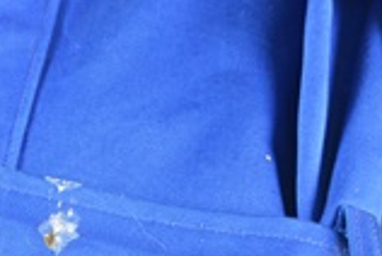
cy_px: 17
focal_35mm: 125
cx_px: -39
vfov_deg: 10.9
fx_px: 1329
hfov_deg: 15.9
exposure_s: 1/40
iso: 800
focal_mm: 22
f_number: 4
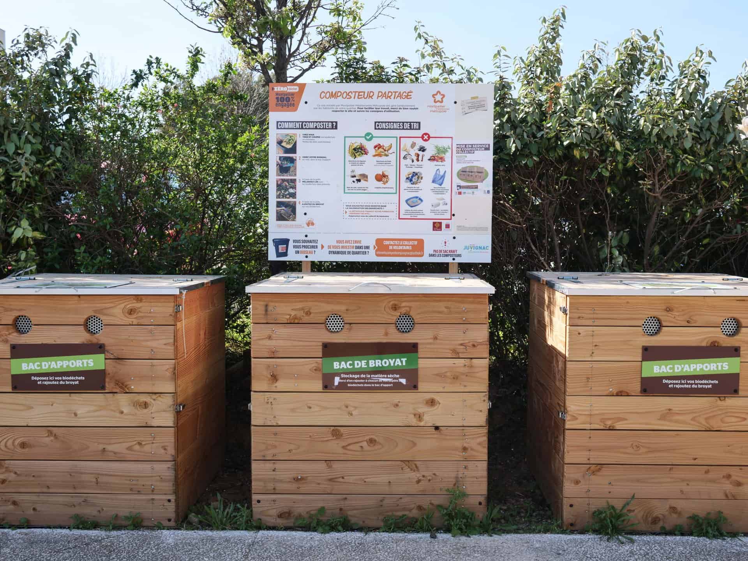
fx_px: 864
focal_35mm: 40
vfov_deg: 36.0
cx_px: 374
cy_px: 280
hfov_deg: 46.8
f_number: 4.5
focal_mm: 20
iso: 200
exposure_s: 1/640
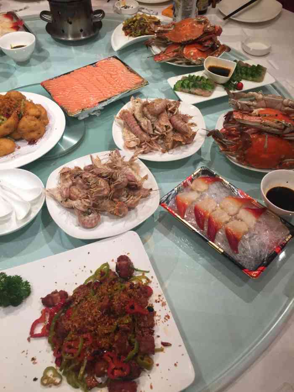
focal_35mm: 29
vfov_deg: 61.7
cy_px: 196
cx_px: 147
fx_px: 328
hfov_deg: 48.2
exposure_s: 1/33
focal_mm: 4.15
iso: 32
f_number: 2.2
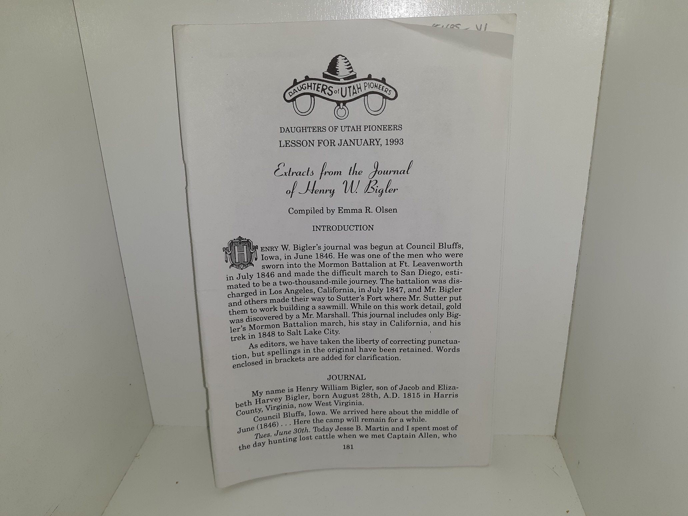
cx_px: 344
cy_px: 258
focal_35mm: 28
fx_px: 557
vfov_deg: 49.7
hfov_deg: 63.4
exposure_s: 1/331
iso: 40
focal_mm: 3.7
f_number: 1.7
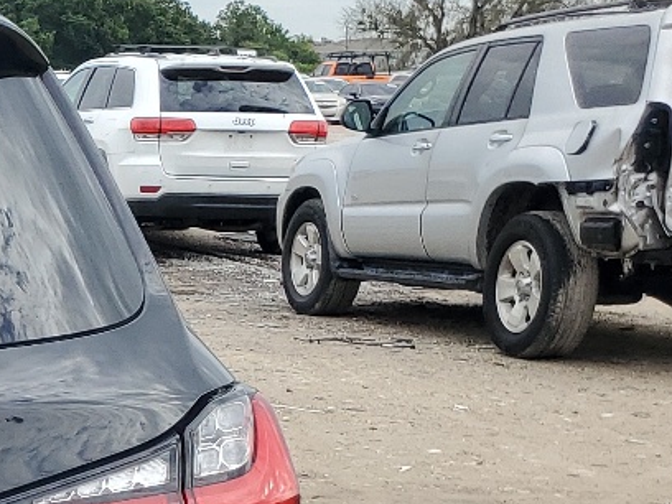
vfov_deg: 14.1
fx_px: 1980
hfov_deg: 16.6
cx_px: -468
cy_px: 572
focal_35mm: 102
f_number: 1.5
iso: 50
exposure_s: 1/1250
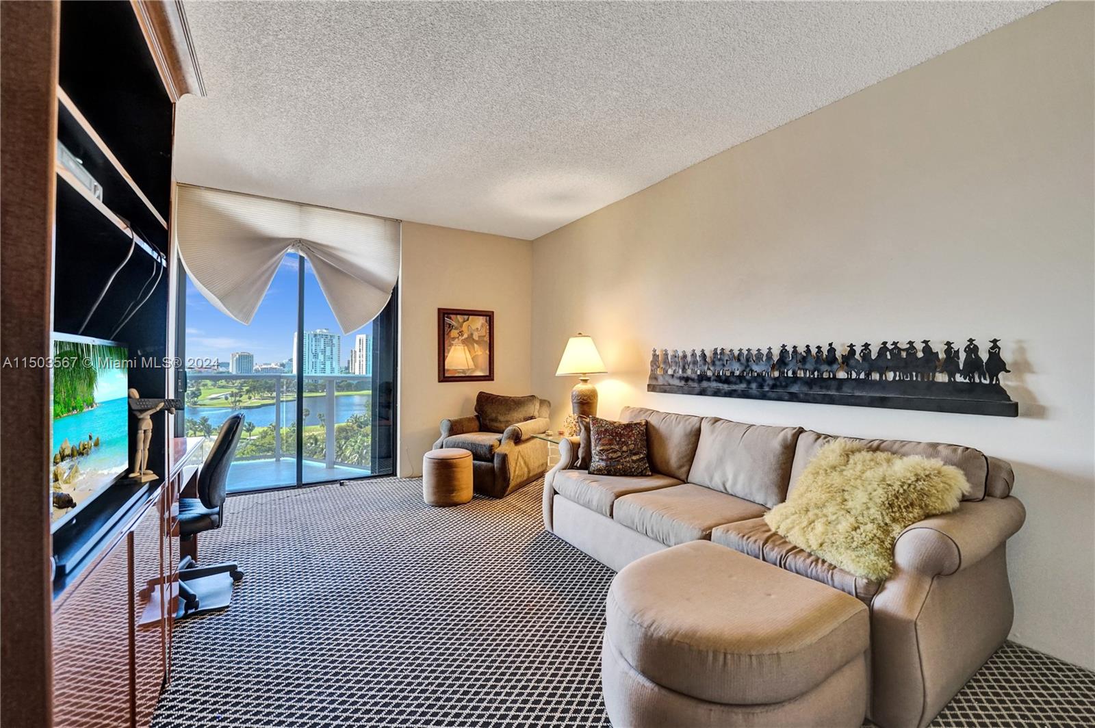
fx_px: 425
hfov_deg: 104.3
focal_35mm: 14
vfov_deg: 81.1
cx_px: 548
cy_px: 364
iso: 1250
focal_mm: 14
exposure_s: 1/250
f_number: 3.2
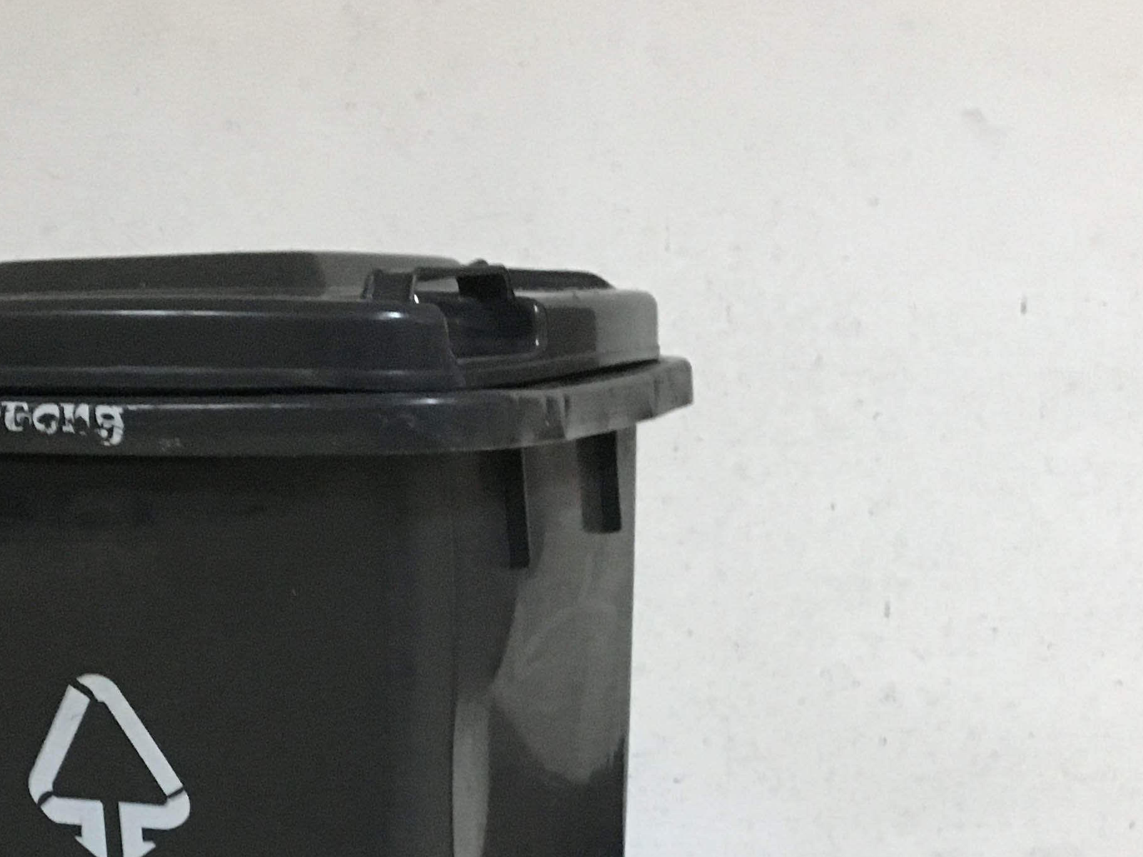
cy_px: 844
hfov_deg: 30.1
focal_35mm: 64
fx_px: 2113
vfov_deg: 22.1
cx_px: 426
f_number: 2.2
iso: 250
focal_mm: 4.15
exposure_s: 1/17
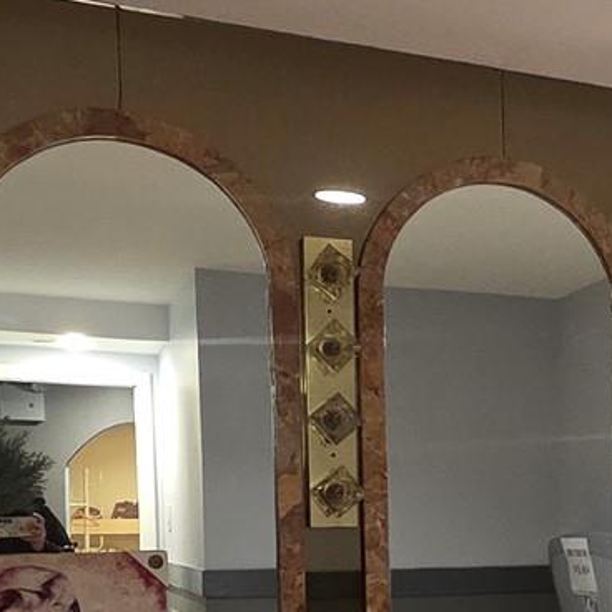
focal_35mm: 64
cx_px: 765
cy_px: 599
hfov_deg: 24.0
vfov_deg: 25.7
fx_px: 1280
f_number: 2.2
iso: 800
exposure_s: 1/60
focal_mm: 2.2
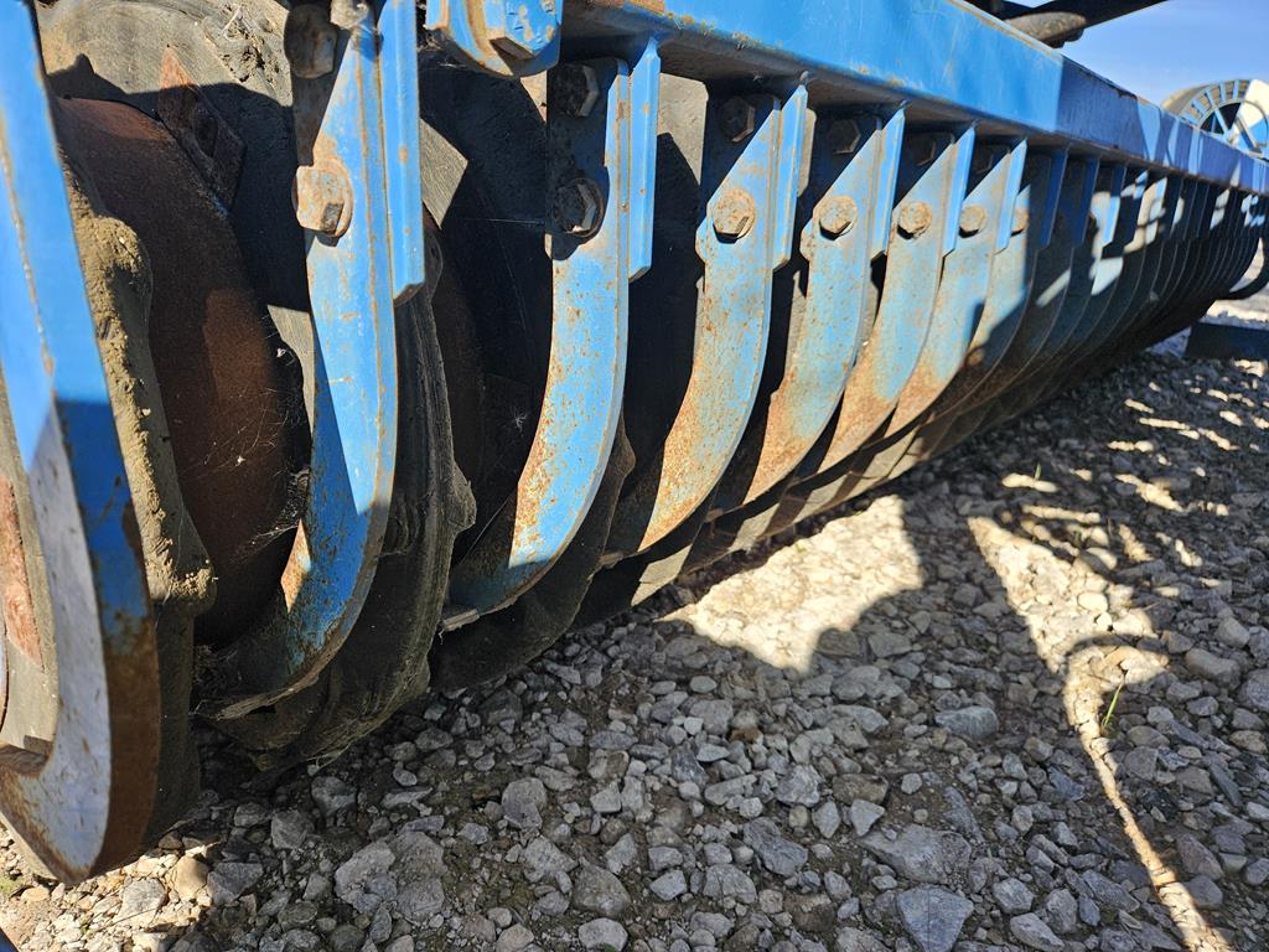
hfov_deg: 73.9
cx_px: 634
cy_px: 476
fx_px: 843
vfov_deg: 58.9
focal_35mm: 23
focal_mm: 5.4
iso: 50
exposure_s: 1/1008
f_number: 1.8
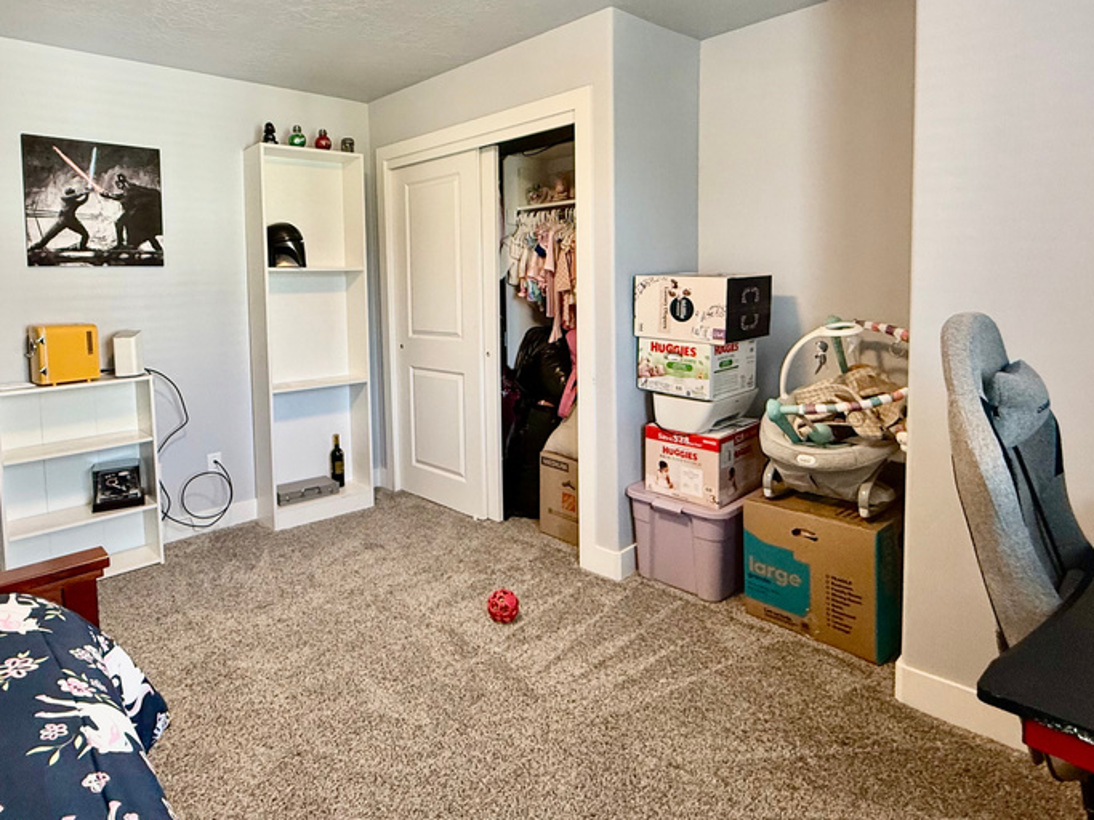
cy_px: 319
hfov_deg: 78.3
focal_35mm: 21
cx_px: 448
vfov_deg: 62.7
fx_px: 664
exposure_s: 1/60
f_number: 2.2
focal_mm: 2.22
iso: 250
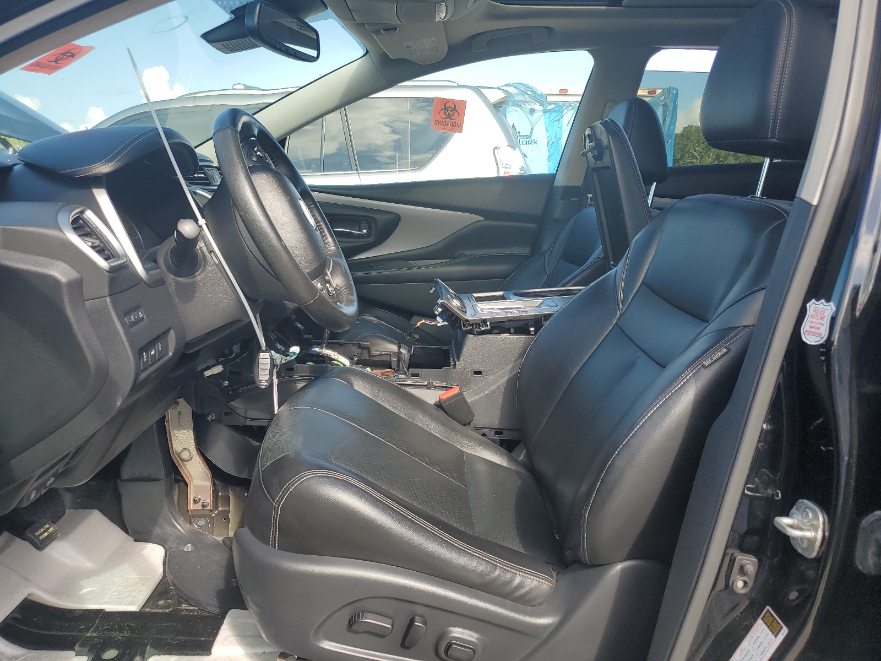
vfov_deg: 53.1
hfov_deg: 67.3
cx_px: 440
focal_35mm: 26
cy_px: 330
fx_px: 662
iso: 50
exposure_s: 1/667
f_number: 1.5
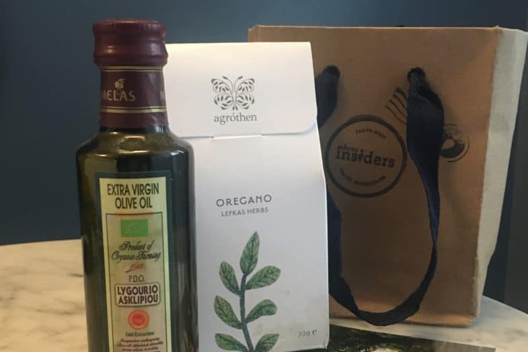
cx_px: 264
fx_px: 601
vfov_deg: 32.5
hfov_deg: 47.4
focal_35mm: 41
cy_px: 212
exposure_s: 1/17
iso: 250
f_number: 2.2
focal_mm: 4.15
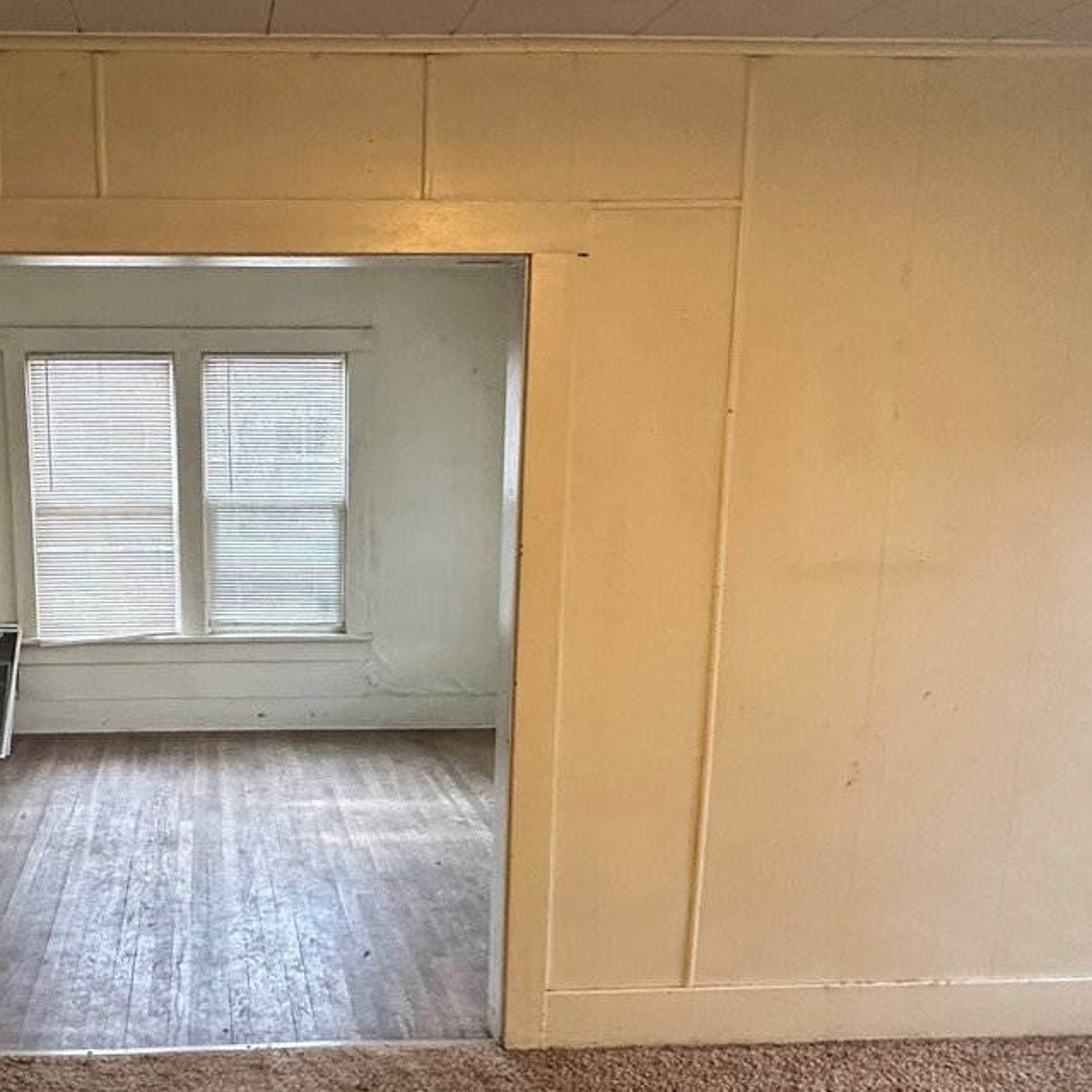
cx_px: 250
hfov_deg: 50.0
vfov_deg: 52.3
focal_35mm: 31
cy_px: 634
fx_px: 1106
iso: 250
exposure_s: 1/60
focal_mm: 2.22
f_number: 2.2
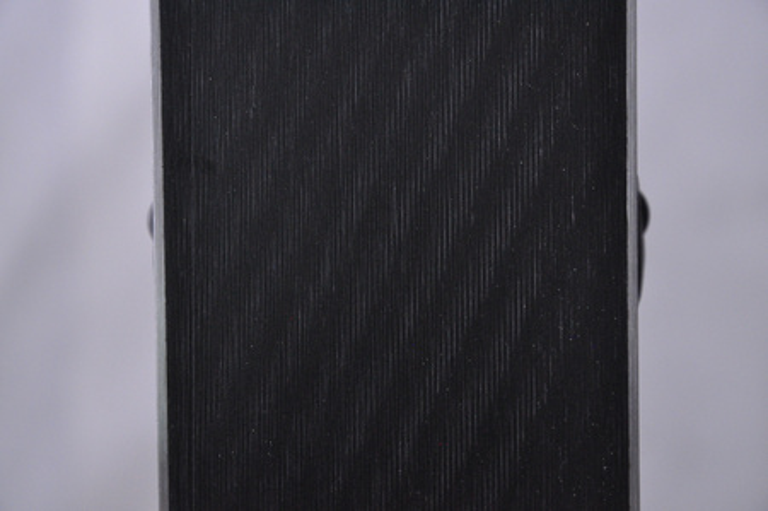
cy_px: 256
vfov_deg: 8.7
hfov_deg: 13.1
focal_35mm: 158
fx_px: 3356
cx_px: 384
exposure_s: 1/125
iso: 3200
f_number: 9.5
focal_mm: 105
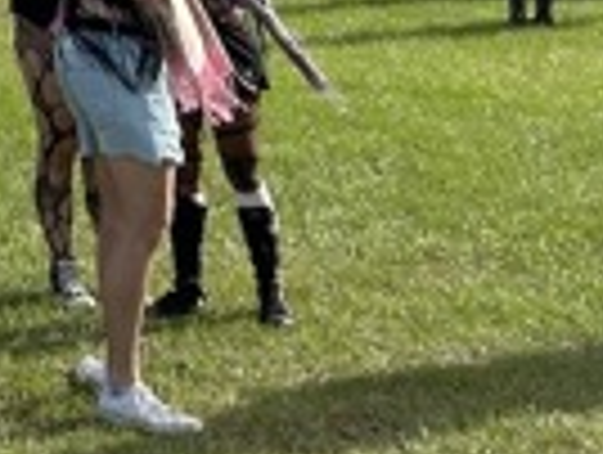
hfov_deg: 14.9
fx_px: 2164
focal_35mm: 124
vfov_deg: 10.5
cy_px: -580
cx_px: -248
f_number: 1.5
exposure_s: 1/3571
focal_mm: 5.7
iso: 50
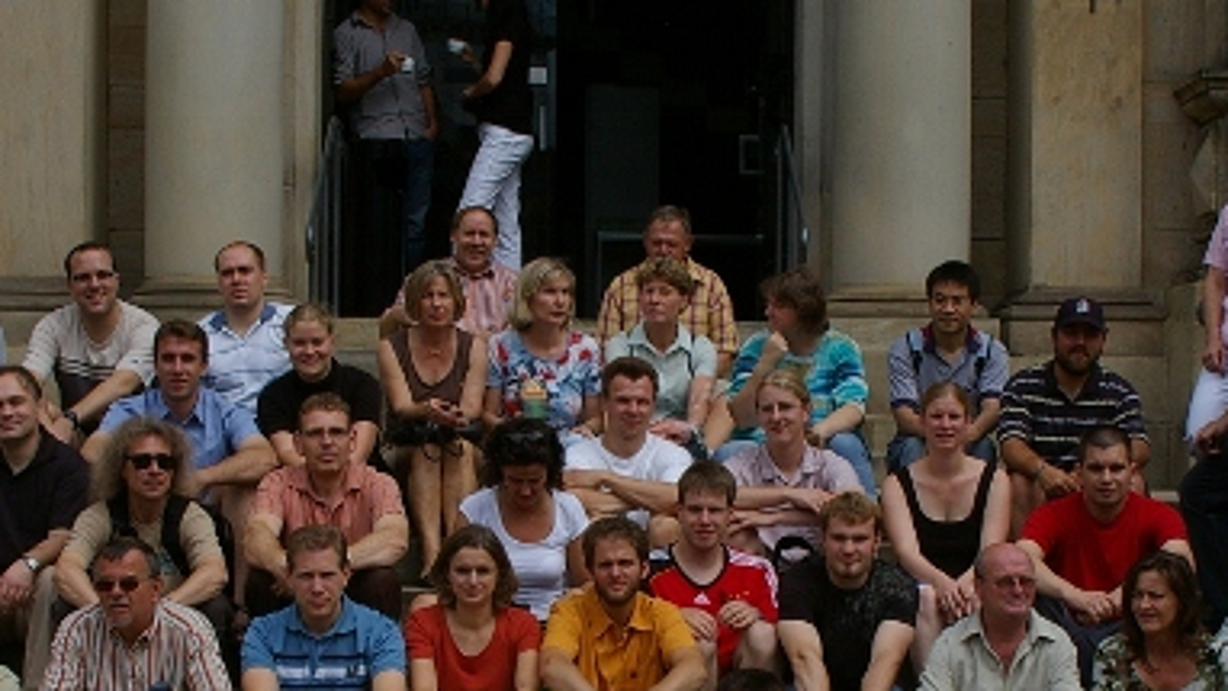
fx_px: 2996
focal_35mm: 92
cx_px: 662
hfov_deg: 23.2
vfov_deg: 13.1
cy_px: 582
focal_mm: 28
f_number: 8
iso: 200
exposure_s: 1/350
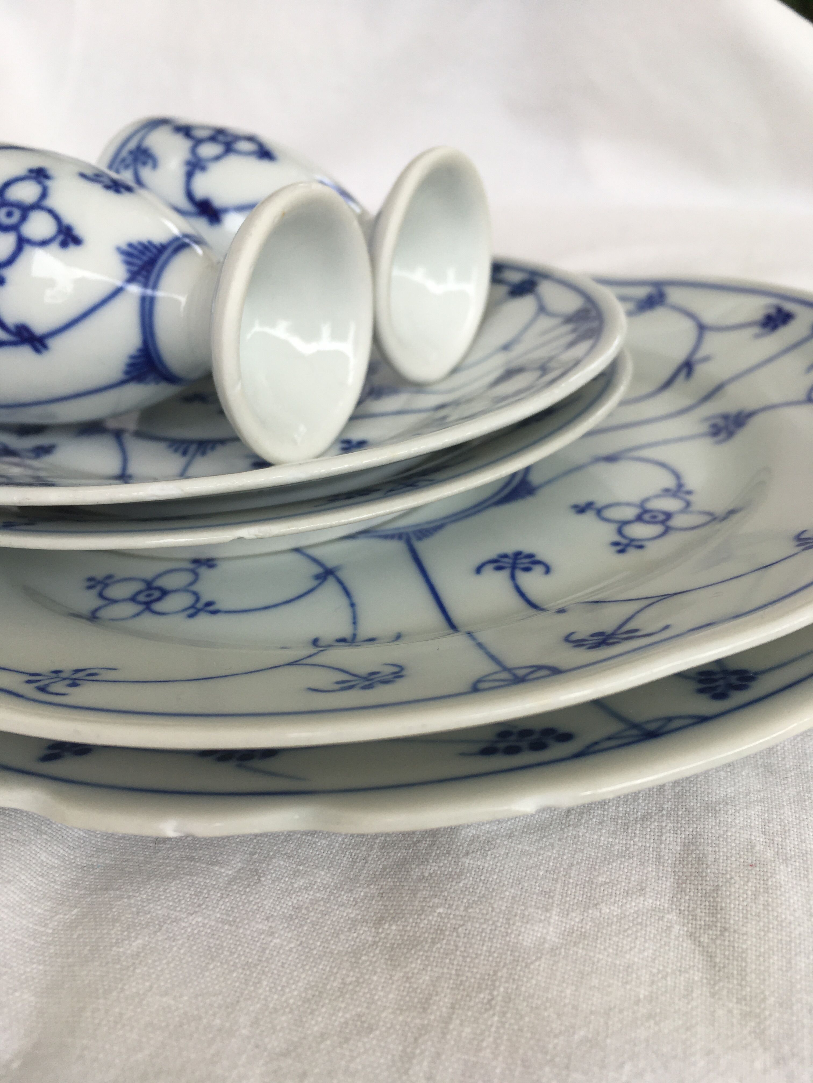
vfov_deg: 61.7
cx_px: 406
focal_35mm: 29
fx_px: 908
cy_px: 542
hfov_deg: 48.2
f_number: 2.2
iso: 25
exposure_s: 1/475
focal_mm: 4.15
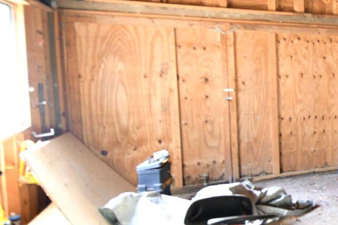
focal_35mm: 42
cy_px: 104
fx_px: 394
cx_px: 442
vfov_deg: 31.9
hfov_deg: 33.5
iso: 450
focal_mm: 14
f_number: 2.8
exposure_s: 1/15
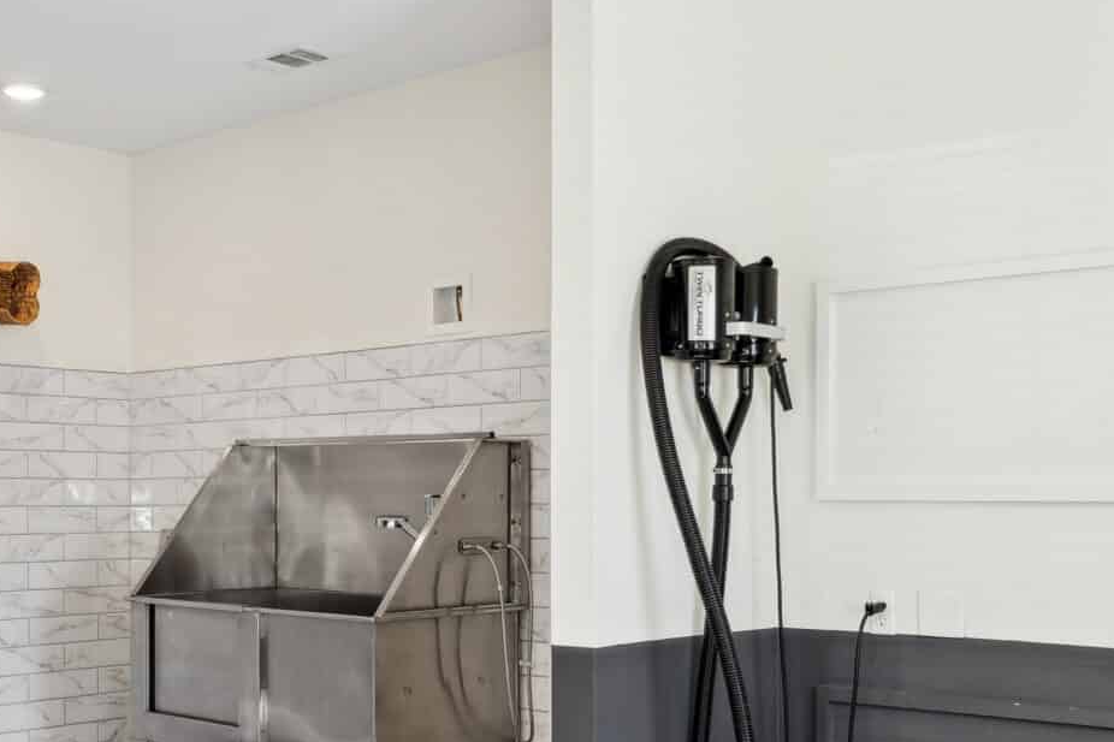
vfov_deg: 28.2
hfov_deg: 41.6
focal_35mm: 47
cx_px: 425
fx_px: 1454
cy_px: 559
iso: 125
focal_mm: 17
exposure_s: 1/8
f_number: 11
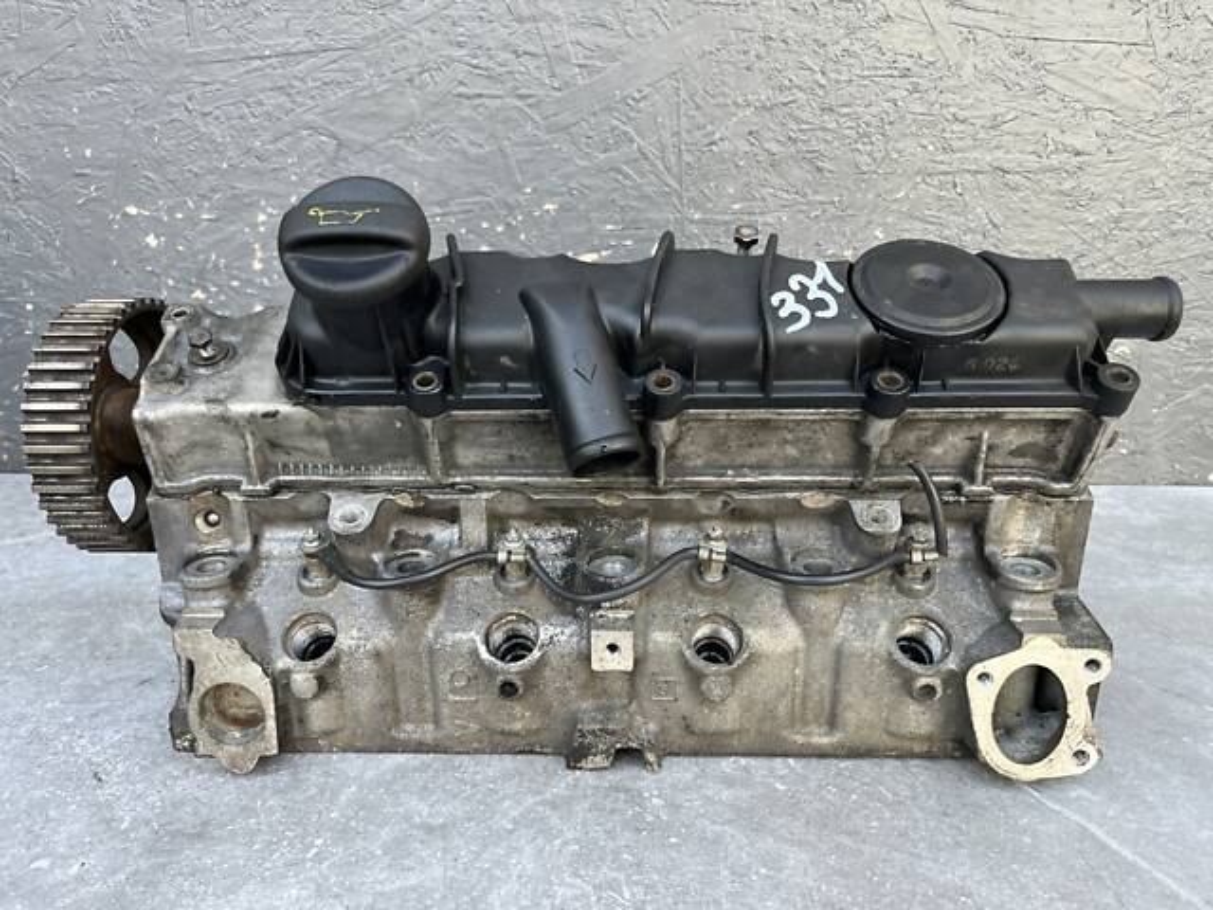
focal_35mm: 26
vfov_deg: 53.1
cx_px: 606
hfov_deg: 67.3
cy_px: 455
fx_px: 911
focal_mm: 5.1
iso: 50
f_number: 1.6
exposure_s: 1/122
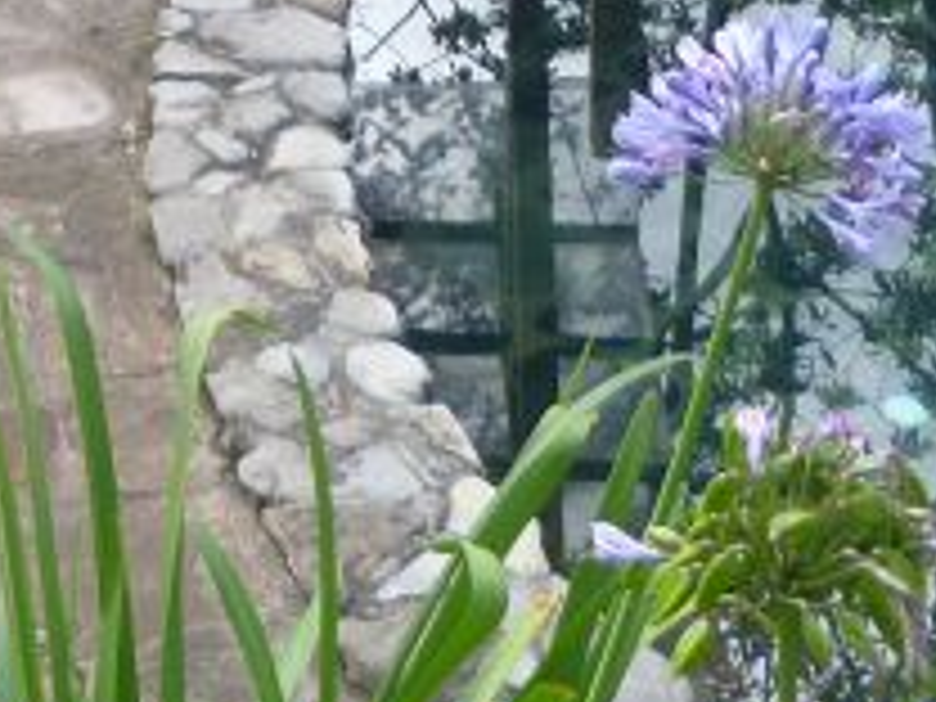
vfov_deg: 10.7
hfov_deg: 16.2
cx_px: 99
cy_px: -927
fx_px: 3245
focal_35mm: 120
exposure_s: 1/60
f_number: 2.8
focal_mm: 4.5
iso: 80
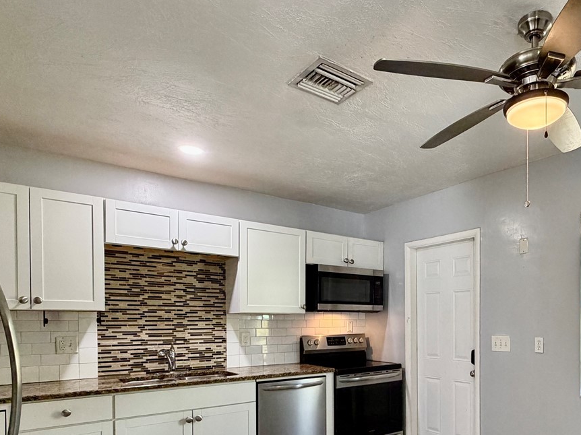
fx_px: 436
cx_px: 400
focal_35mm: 26
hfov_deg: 65.1
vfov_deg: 50.9
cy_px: 325
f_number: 2.2
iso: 250
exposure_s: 1/60
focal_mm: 2.22
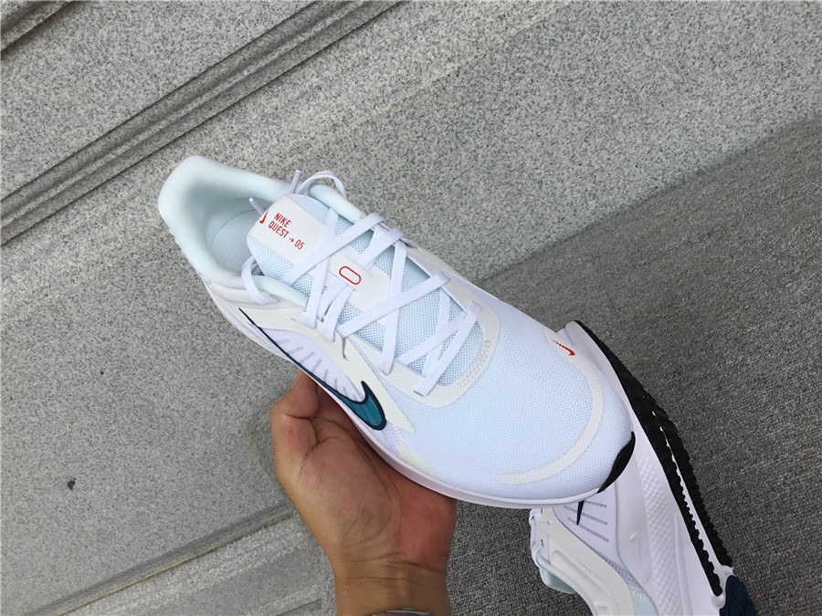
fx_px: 736
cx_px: 411
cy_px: 308
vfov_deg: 45.4
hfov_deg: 58.4
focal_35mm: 31
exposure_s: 1/319
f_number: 2.4
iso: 25
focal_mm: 3.3
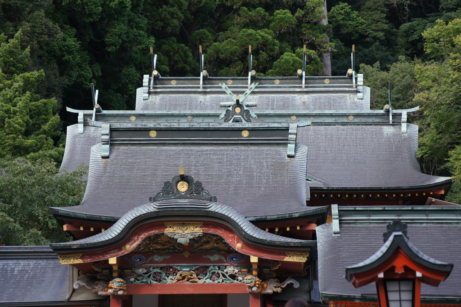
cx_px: 230
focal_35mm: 128
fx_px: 1631
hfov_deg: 16.1
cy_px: 154
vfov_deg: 10.7
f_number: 5.6
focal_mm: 85
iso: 400
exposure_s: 1/400
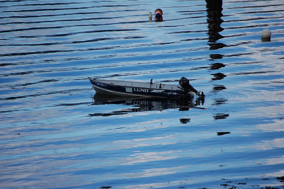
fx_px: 2364
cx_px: 142
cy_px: 94
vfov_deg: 4.6
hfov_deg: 6.9
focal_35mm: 300
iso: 200
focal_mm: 200
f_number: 6.3
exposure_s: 1/640
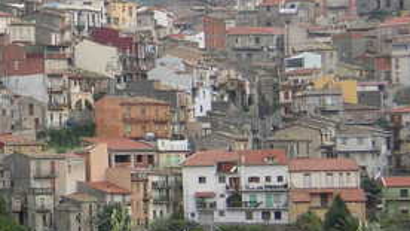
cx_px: -154
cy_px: 123
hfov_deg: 6.2
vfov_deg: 3.5
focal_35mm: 344
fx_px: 3738
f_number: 3.5
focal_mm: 17.9
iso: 50
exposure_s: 1/147
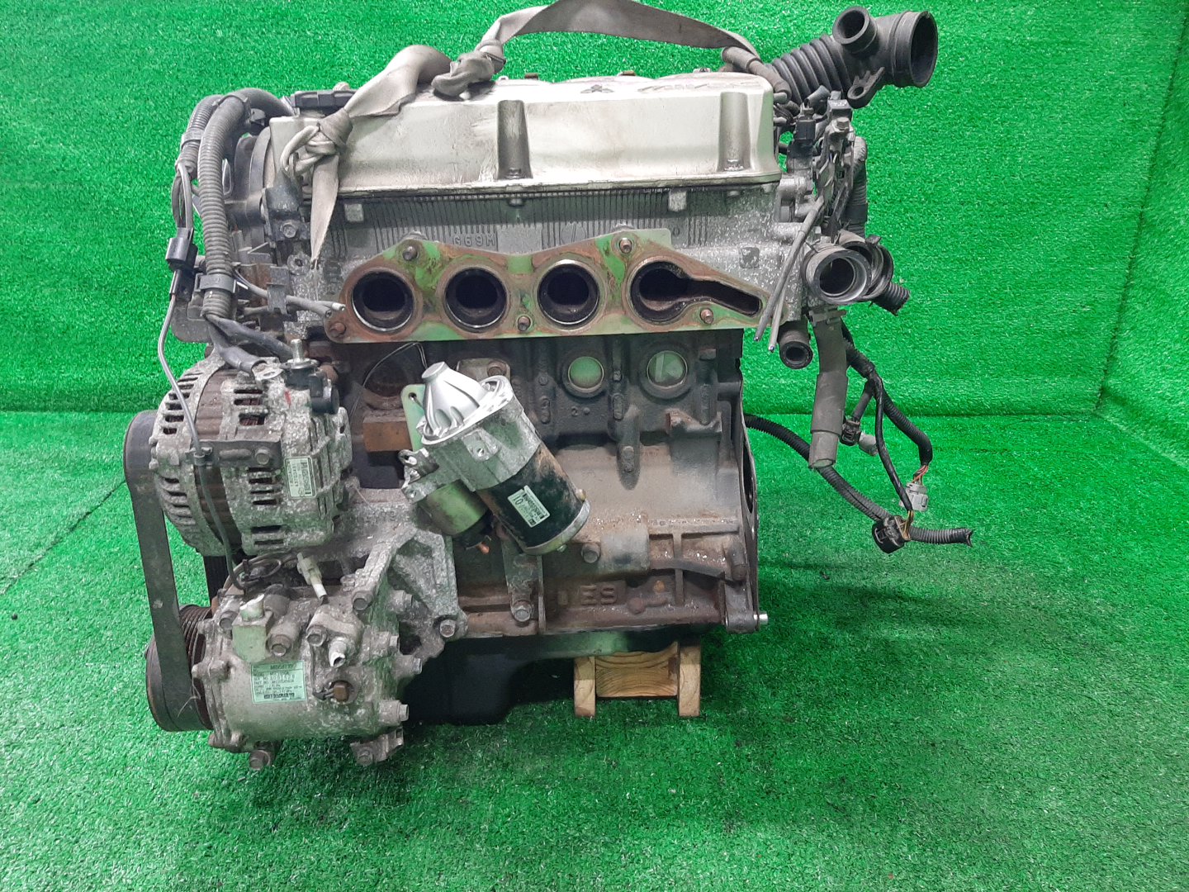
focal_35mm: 26
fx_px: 893
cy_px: 446
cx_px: 594
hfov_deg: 67.3
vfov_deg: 53.1
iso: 237
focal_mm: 3.93
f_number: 1.7
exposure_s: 1/50
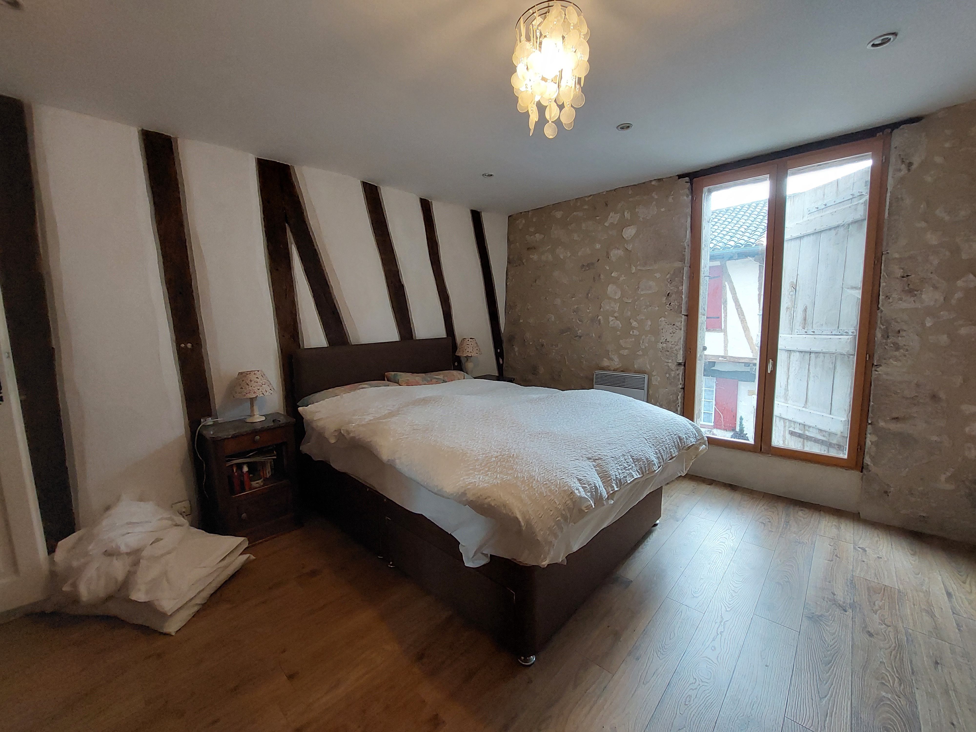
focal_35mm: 13
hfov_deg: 106.2
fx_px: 367
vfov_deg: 89.9
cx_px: 488
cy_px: 366
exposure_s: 1/50
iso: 200
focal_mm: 1.74
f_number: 2.2
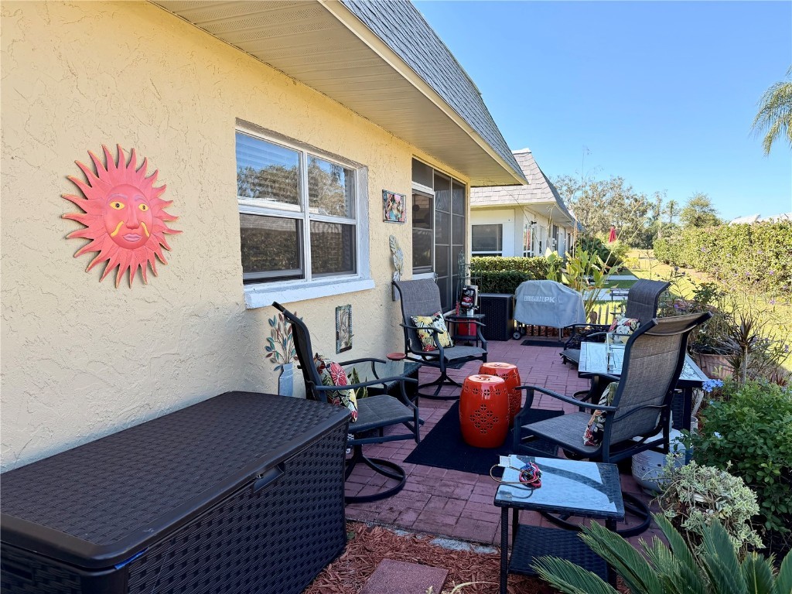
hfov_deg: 71.6
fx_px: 549
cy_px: 297
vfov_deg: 56.8
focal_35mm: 24
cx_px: 396
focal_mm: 6.76
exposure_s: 1/1292
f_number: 1.78
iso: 100
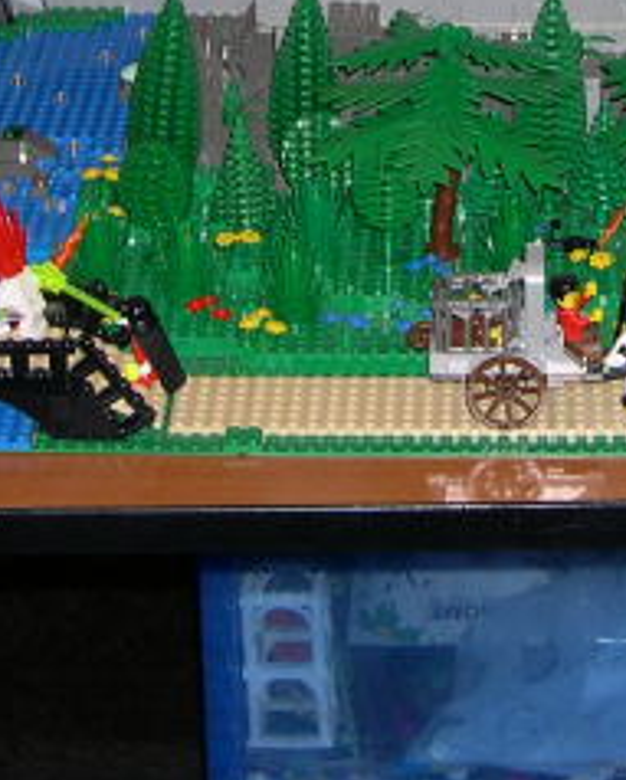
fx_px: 3560
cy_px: -138
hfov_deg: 10.0
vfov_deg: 12.2
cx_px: 433
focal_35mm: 154
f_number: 3.1
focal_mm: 10.1
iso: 100
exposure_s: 1/60
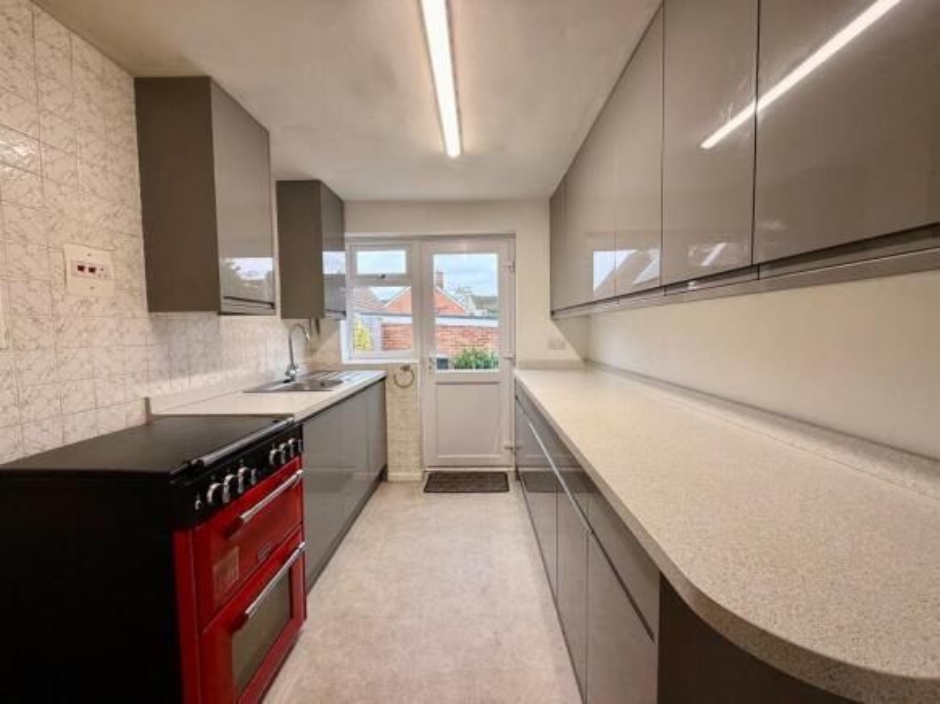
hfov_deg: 102.1
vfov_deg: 85.7
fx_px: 380
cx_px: 470
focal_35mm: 14
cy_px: 352
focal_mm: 2.22
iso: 125
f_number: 2.2
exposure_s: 1/99
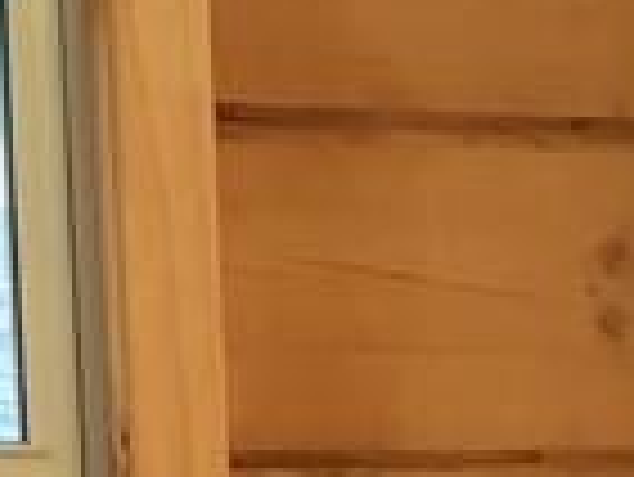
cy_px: 1125
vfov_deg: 6.3
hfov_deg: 8.5
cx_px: 1111
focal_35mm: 225
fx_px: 4124
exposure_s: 1/60
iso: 250
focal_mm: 3.3
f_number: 2.4
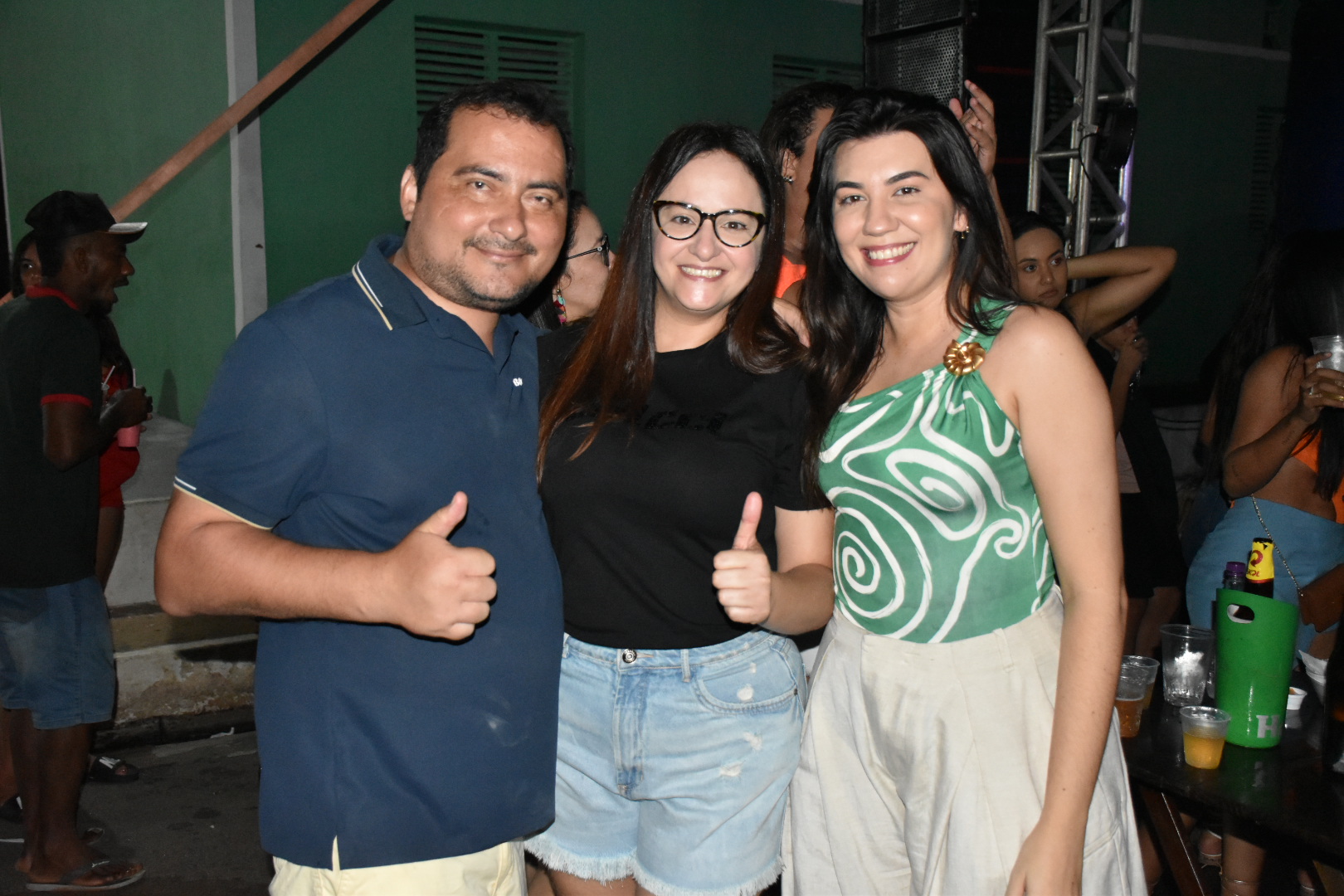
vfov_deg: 36.9
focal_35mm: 36
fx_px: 1344
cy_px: 448
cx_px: 672
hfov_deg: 53.1
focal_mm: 24
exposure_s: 1/100
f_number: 3.8
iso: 3200
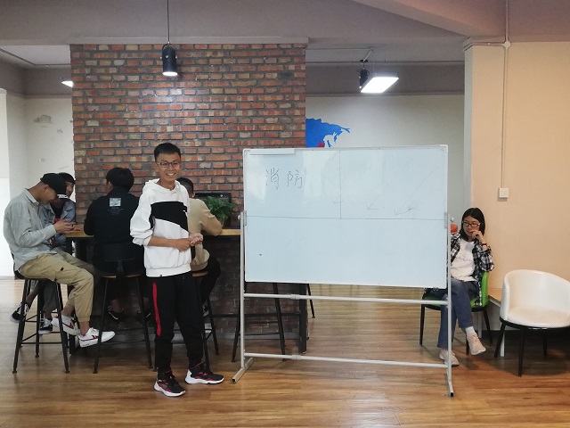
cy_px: 214
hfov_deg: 51.4
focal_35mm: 36
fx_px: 593
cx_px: 285
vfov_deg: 39.7
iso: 320
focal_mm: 3.81
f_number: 2.2
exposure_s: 1/33.3
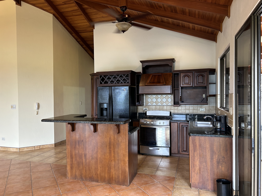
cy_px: 98
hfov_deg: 67.3
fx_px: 197
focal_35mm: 26
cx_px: 131
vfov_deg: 53.1
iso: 125
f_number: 1.5
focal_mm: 5.7
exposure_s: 1/60
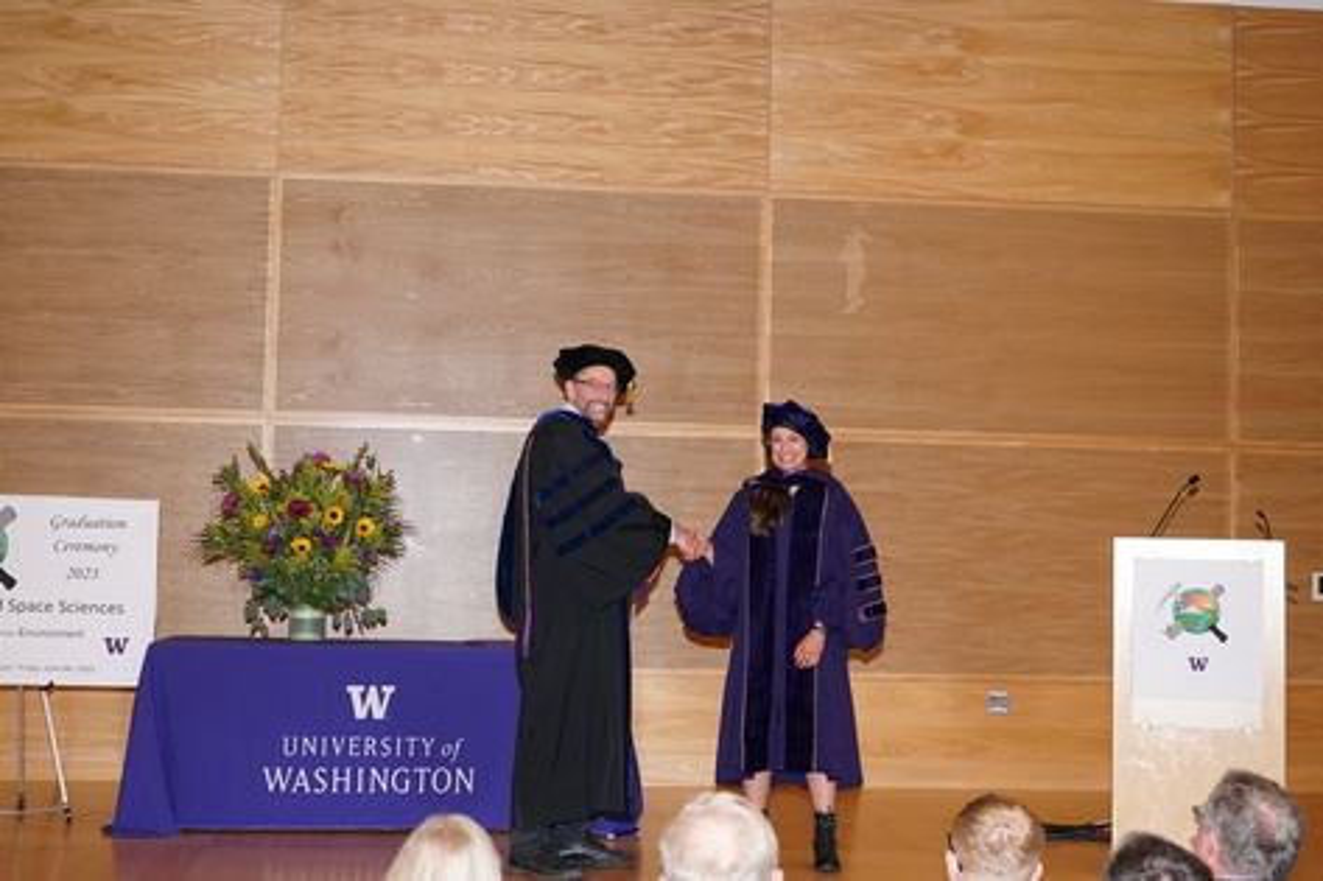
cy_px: 440
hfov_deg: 36.9
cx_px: 662
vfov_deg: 25.0
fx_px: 1984
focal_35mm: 54
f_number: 5
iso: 1600
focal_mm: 54
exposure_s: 1/100
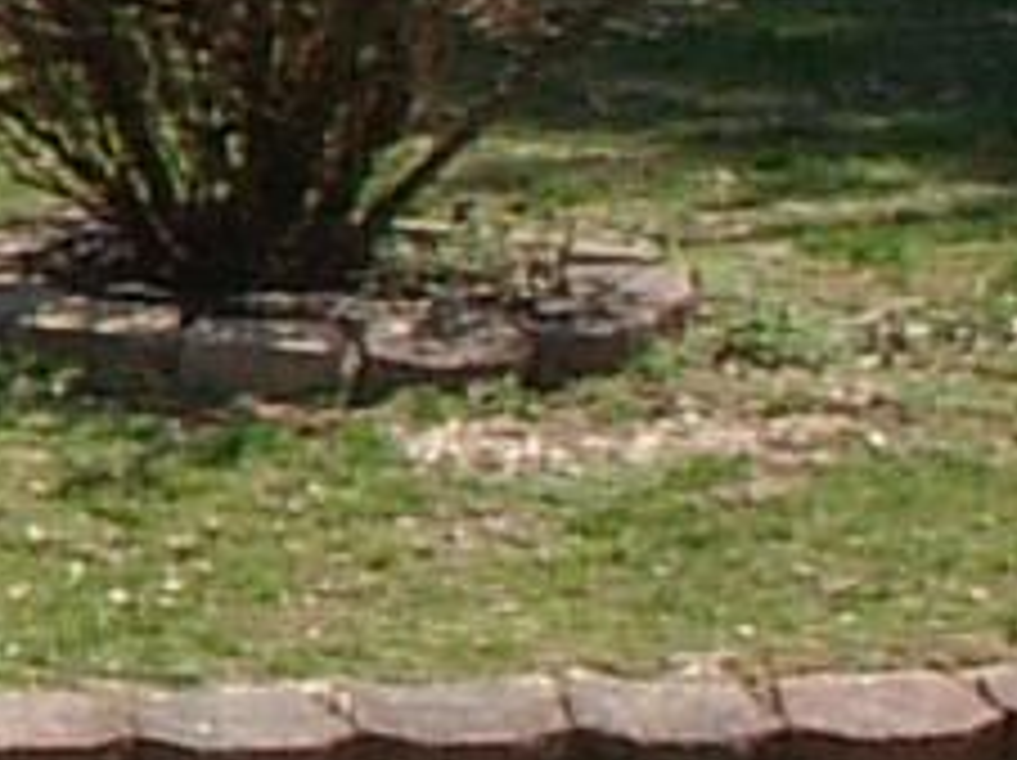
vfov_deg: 5.6
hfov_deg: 7.0
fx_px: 7689
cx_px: -1764
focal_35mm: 262
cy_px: -315
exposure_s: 1/180
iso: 100
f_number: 6.7
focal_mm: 5.8
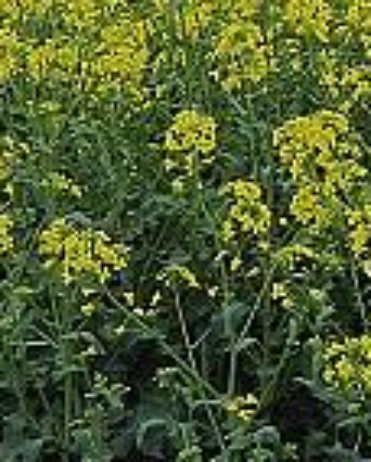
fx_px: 1876
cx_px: 1126
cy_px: -117
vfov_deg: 13.6
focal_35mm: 137
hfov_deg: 9.0
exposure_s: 1/800
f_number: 5
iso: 200
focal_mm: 4.3
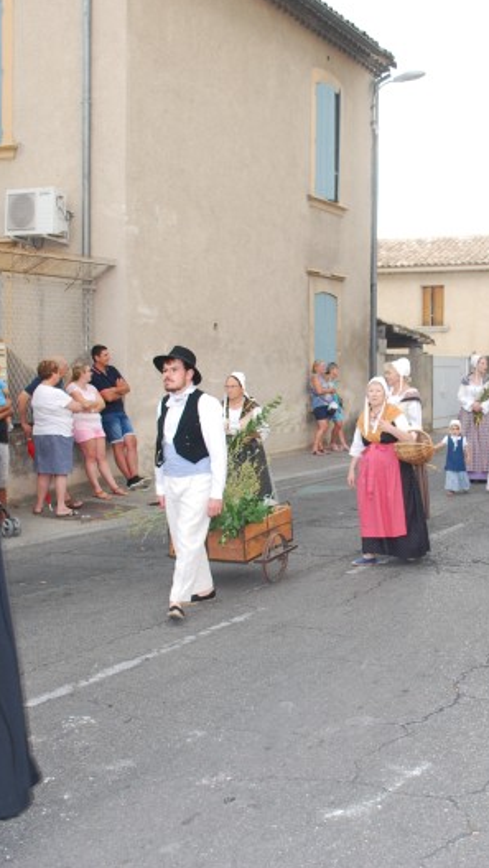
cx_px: 354
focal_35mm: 43
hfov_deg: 27.4
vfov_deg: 47.3
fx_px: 990
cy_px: 432
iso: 400
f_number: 3.5
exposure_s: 1/60
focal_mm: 18
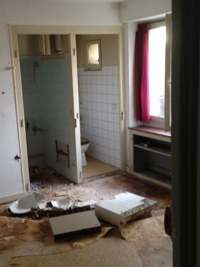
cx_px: 80
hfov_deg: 32.1
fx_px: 347
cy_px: 133
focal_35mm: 45
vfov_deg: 42.1
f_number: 2.4
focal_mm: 4.12
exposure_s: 1/24
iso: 64
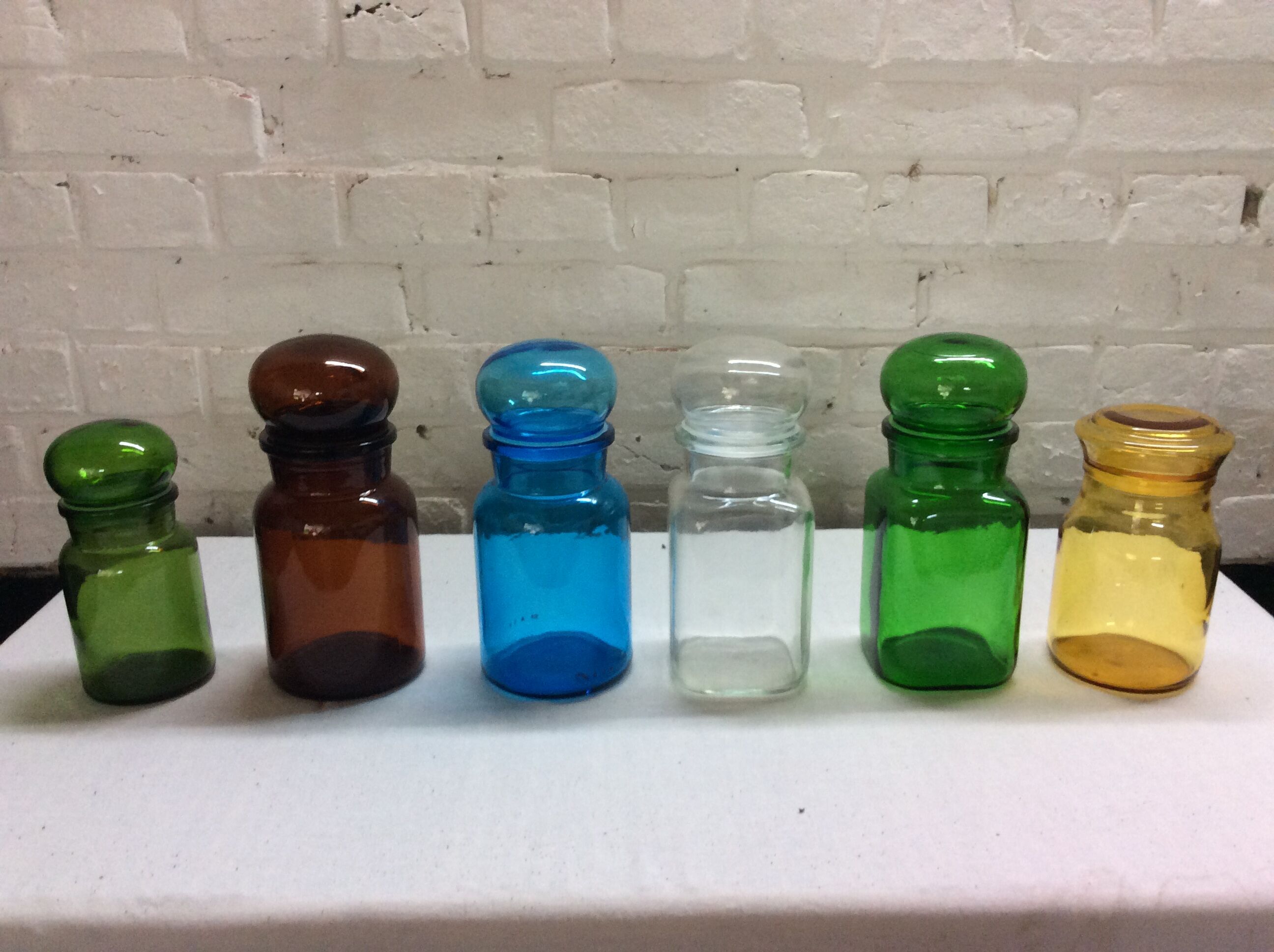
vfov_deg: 44.1
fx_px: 1176
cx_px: 637
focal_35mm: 32
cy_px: 476
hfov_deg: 56.9
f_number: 2.4
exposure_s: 1/25
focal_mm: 3.3
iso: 100
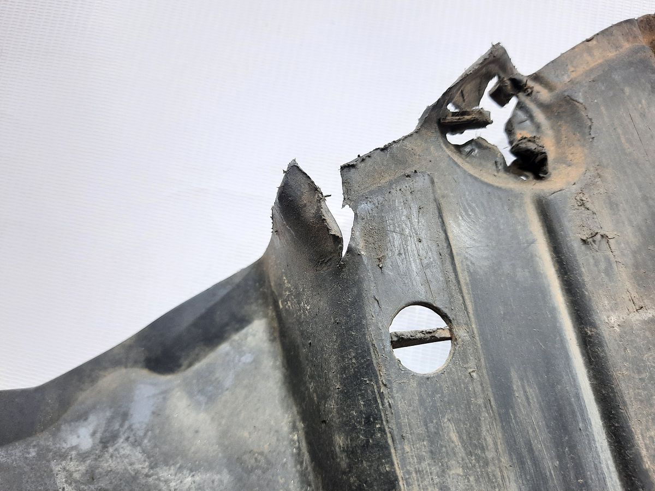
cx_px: 328
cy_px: 246
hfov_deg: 69.4
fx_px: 473
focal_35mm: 25
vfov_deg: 54.9
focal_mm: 4.6
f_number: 2
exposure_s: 1/50
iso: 200
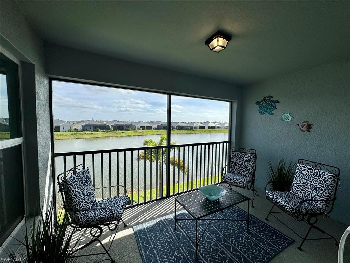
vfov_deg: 85.7
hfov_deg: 102.1
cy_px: 132
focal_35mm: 14
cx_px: 175
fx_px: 142
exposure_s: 1/1536
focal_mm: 2.22
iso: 50
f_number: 2.2
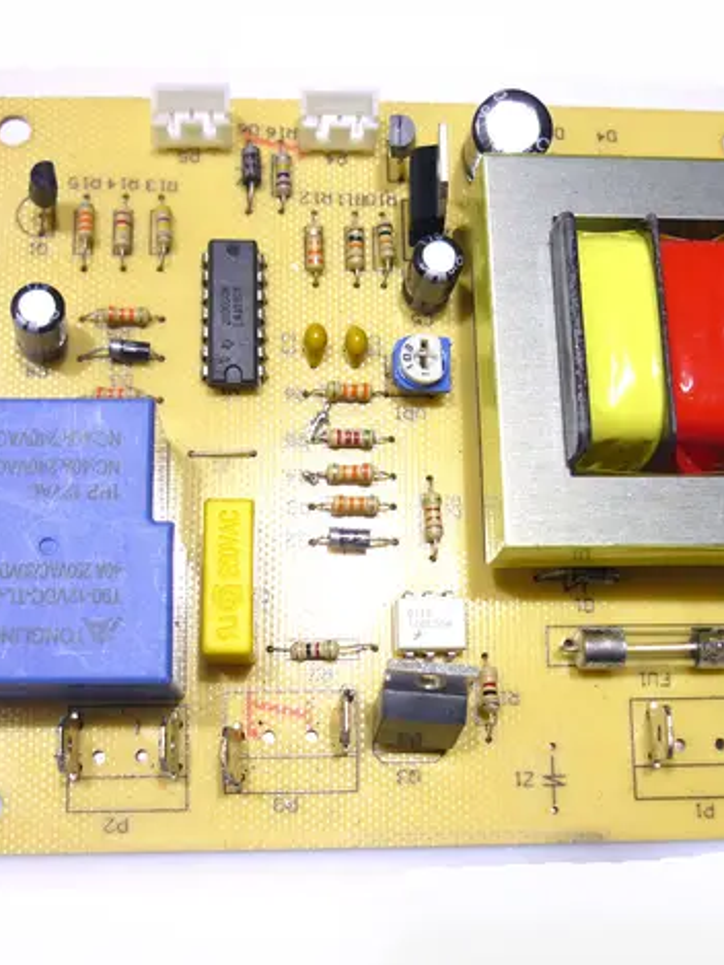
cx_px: 339
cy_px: 477
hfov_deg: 32.2
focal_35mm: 45
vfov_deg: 42.1
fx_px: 1254
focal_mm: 5.5
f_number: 2.8
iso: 80
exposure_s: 1/100
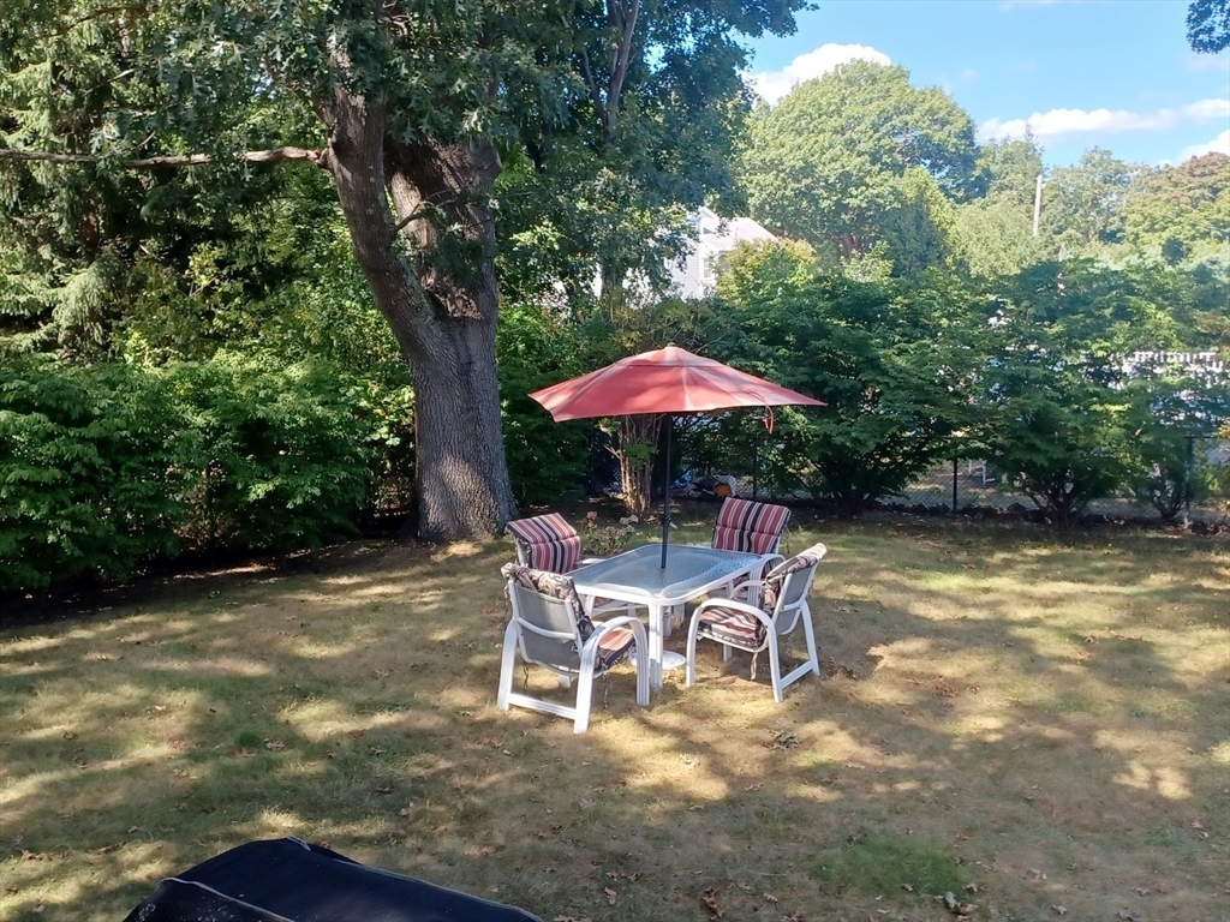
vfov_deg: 54.9
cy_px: 461
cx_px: 615
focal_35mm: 25
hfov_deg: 69.4
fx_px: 888
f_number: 1.8
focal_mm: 4.6
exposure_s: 1/120
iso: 64
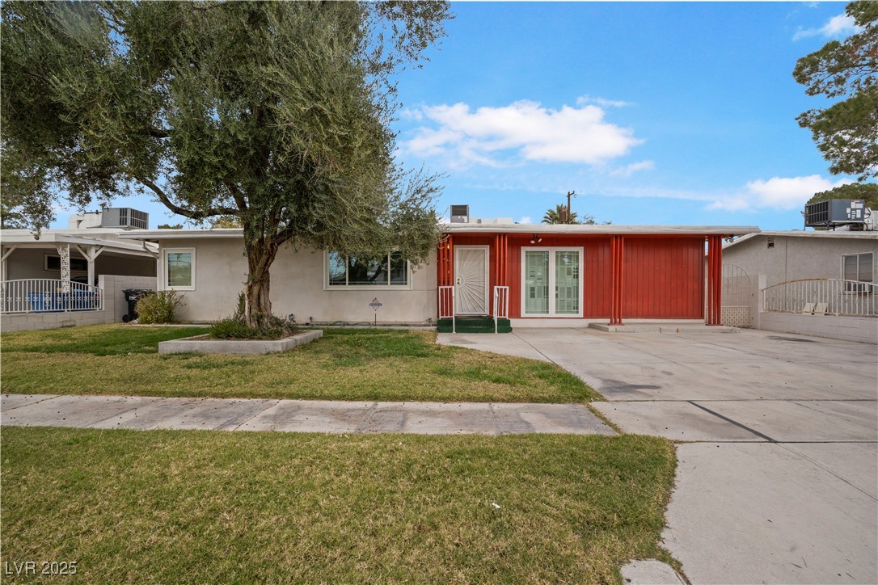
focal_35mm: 16
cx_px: 439
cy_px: 292
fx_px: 390
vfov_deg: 73.7
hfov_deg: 96.7
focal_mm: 16
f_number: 10
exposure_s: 1/320
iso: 500
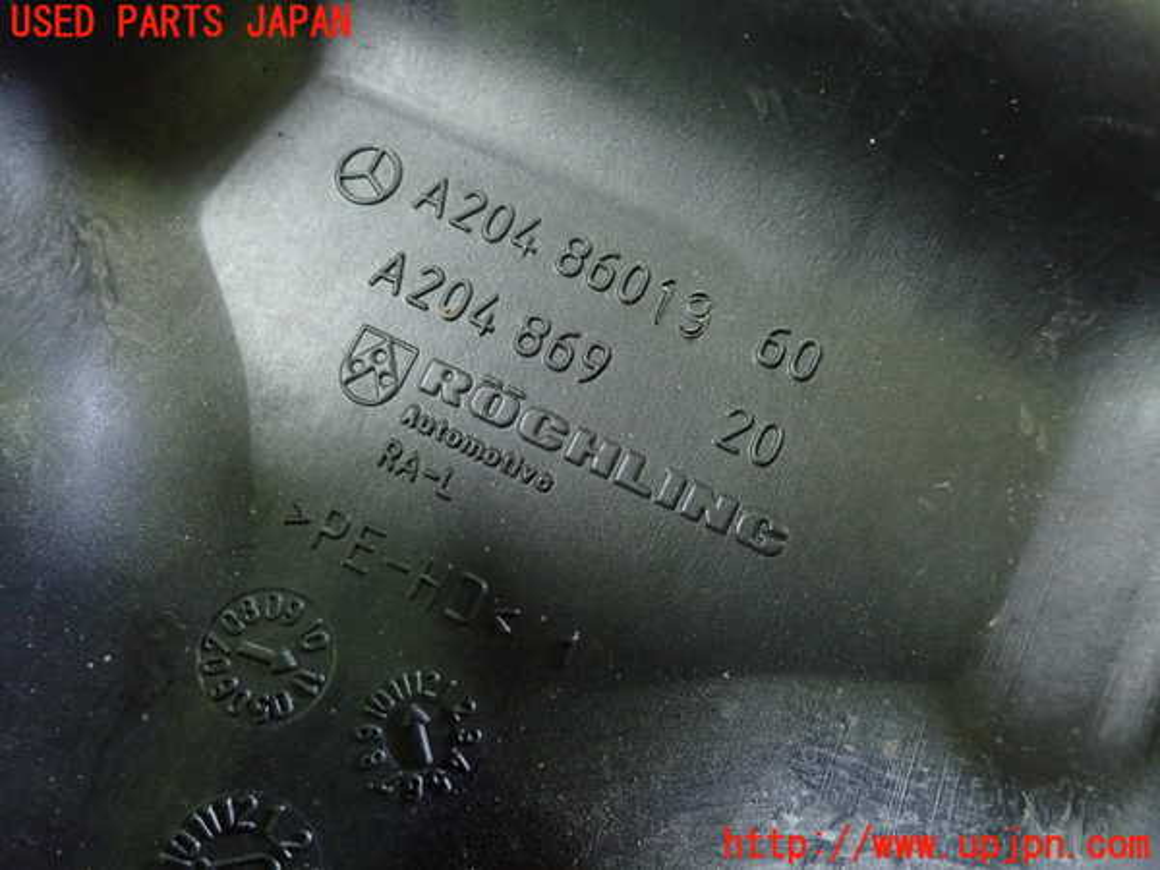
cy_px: 435
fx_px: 1005
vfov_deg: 46.8
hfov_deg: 60.0
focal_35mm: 30
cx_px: 580
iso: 800
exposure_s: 1/30
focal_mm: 5.4
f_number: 2.3
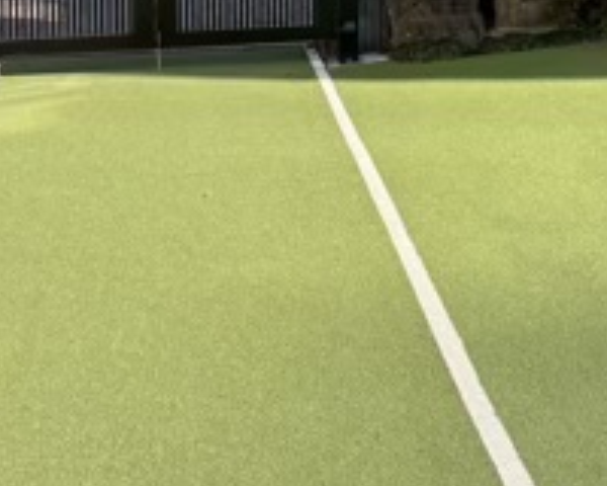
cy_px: -147
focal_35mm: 89
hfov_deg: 20.7
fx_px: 1599
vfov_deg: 16.3
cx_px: 619
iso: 50
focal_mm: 5.96
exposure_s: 1/1007
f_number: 1.6
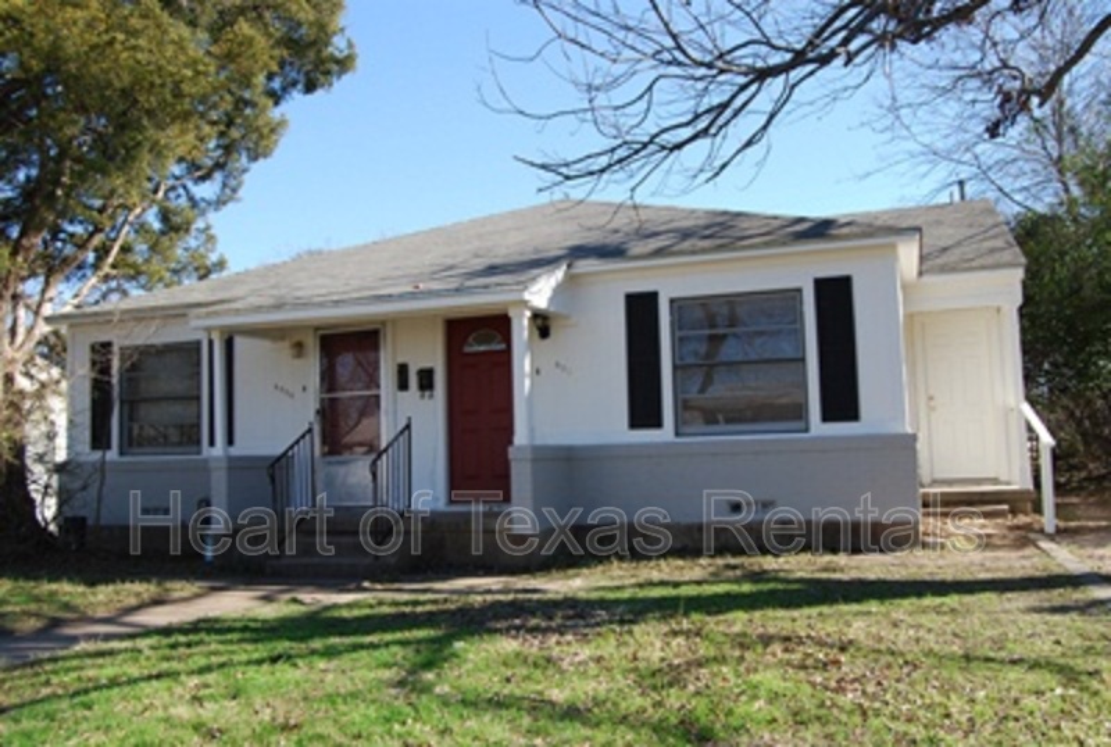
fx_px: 928
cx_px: 556
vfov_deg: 43.8
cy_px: 374
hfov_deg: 61.8
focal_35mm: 30
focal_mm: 20
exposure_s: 1/160
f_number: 6.3
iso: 100
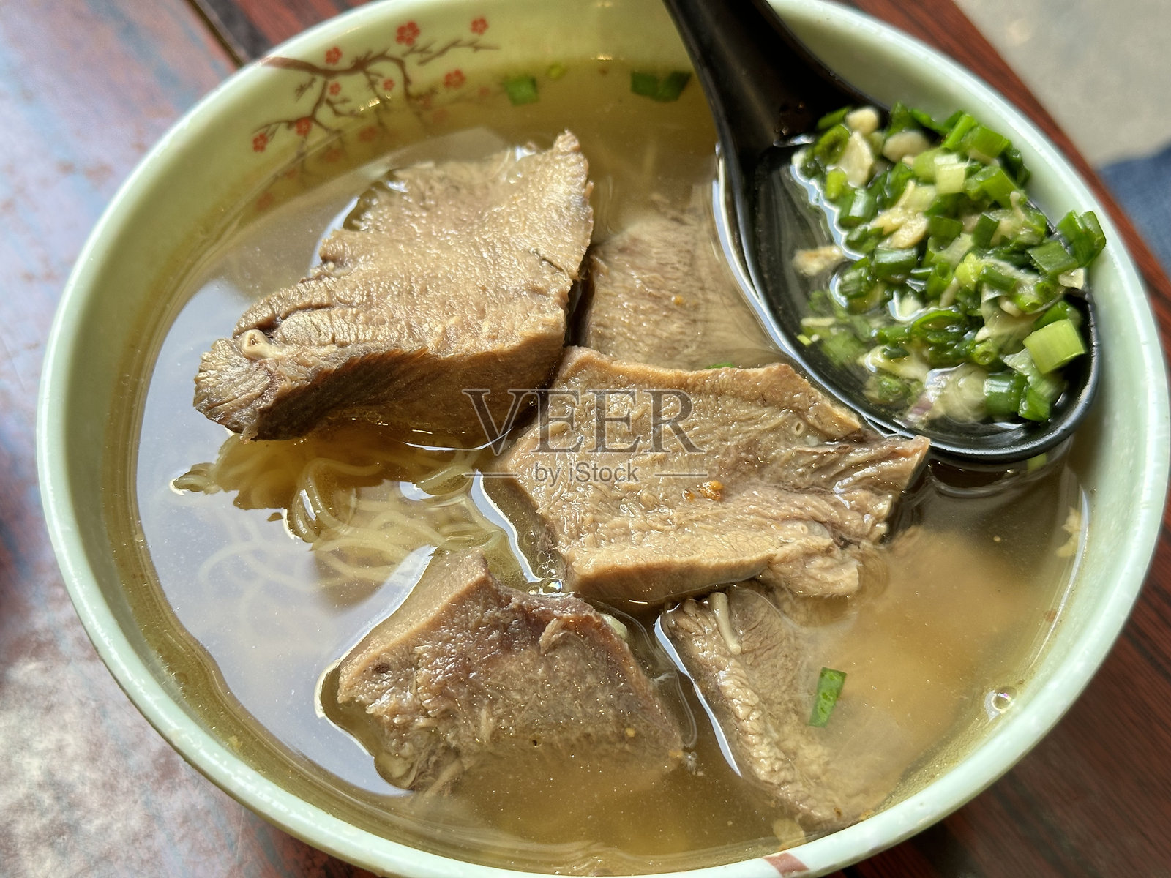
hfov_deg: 39.7
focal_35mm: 48
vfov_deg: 30.3
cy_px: 439
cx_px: 586
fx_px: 1624
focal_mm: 6.86
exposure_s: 1/50
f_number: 1.78
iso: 50
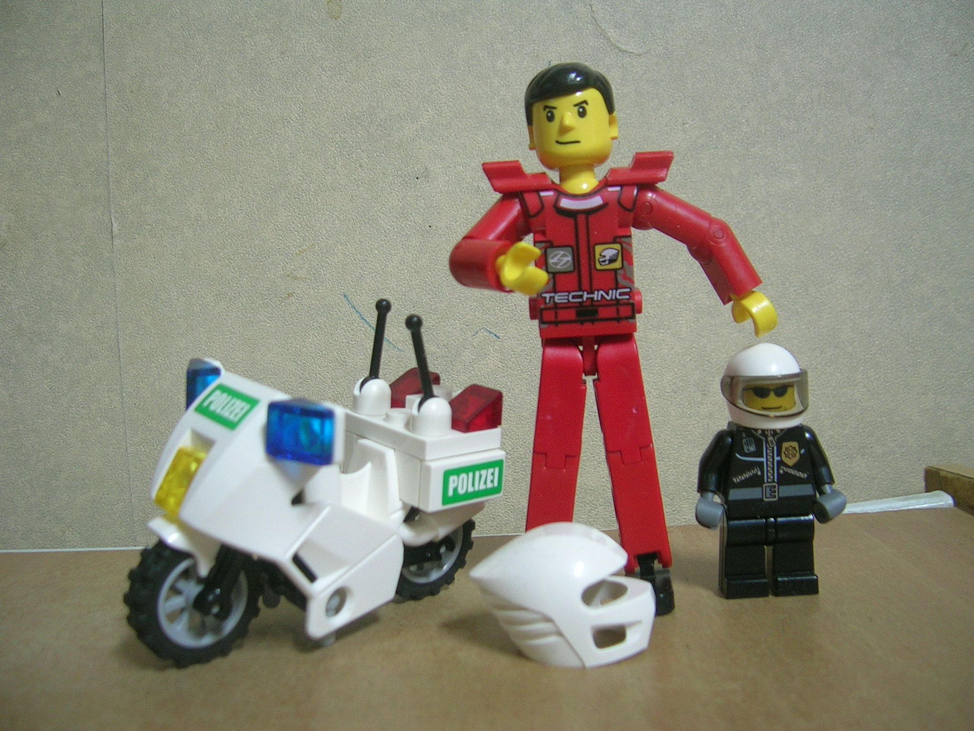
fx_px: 985
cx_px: 487
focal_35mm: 35
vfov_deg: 40.7
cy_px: 366
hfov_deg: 52.6
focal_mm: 5.4
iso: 68
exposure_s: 1/3.5
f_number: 2.8
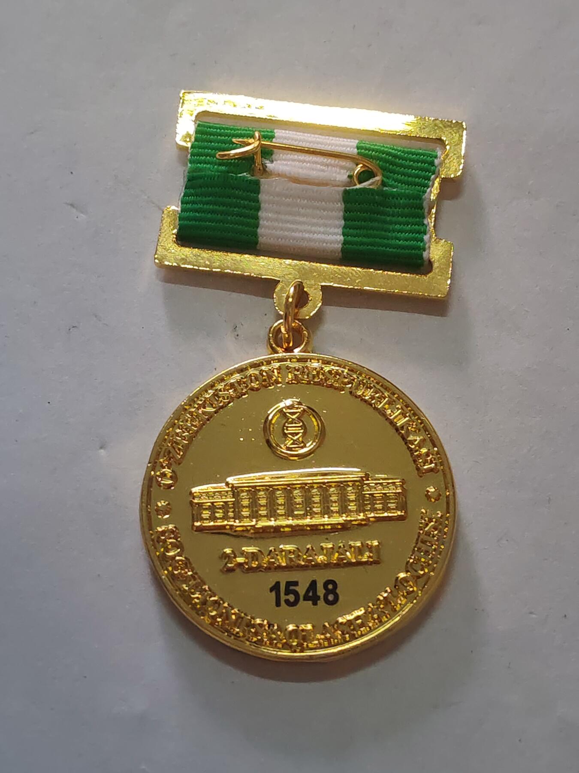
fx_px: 1517
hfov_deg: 21.6
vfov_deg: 28.6
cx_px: 290
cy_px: 386
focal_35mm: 68
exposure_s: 1/100
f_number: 1.95
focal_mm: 5.52
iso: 500
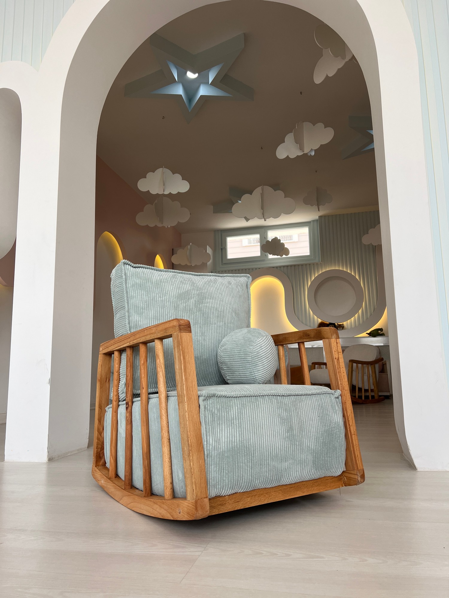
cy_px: 299
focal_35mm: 26
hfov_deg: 53.1
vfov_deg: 67.3
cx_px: 224
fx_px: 450
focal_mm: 5.7
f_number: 1.5
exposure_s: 1/288
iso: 40
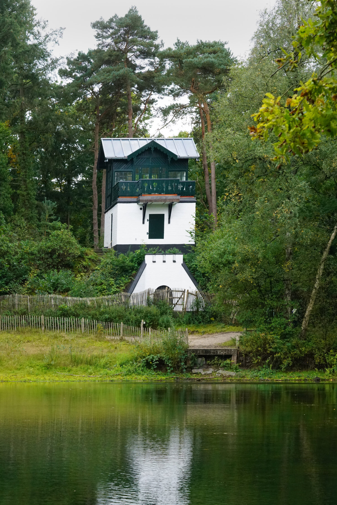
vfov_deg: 21.7
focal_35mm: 94
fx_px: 1319
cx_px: 156
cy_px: 285
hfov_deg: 14.6
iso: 3200
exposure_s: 1/640
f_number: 10
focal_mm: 82
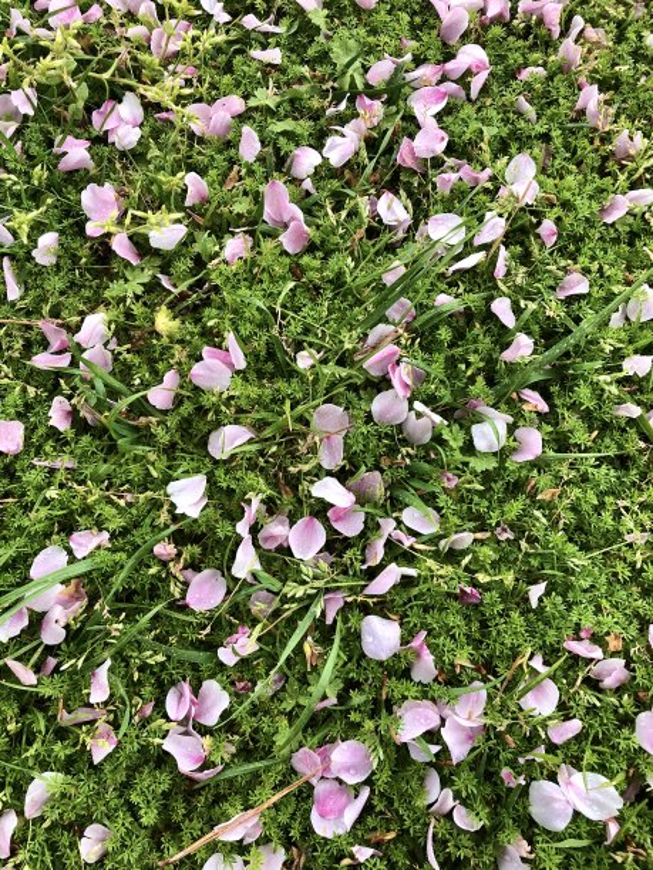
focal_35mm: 28
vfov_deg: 63.4
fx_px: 704
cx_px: 326
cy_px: 435
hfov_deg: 49.7
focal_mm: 4
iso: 32
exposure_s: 1/30
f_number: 1.8
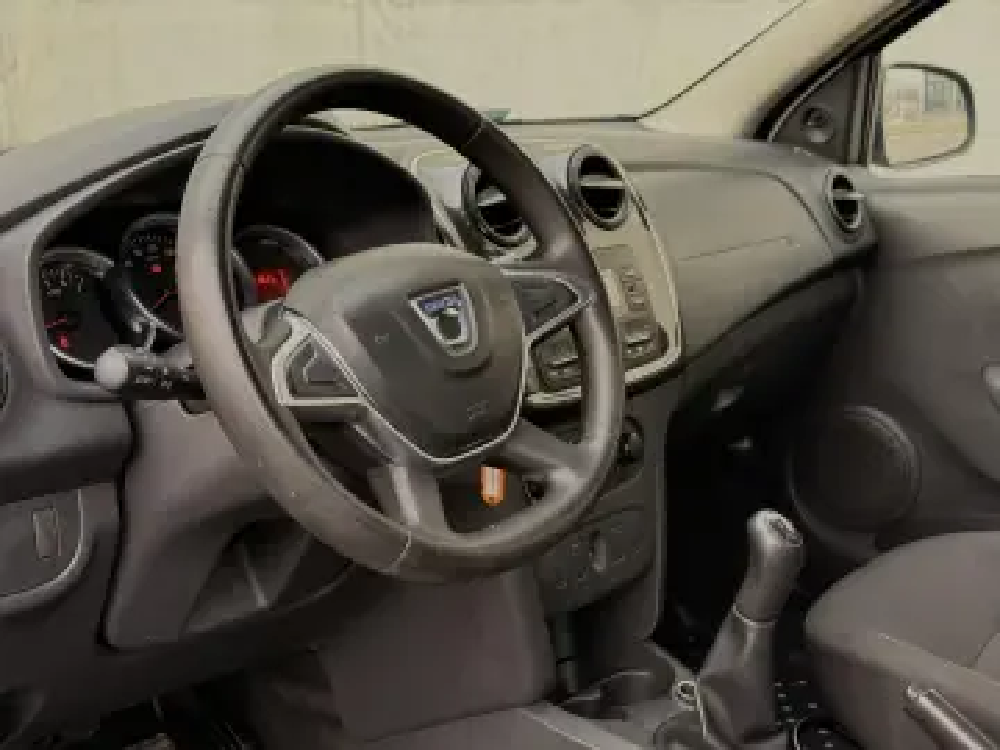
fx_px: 1387
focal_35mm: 48
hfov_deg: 39.7
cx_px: 500
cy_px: 375
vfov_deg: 30.3
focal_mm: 6.76
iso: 160
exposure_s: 1/106
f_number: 1.78
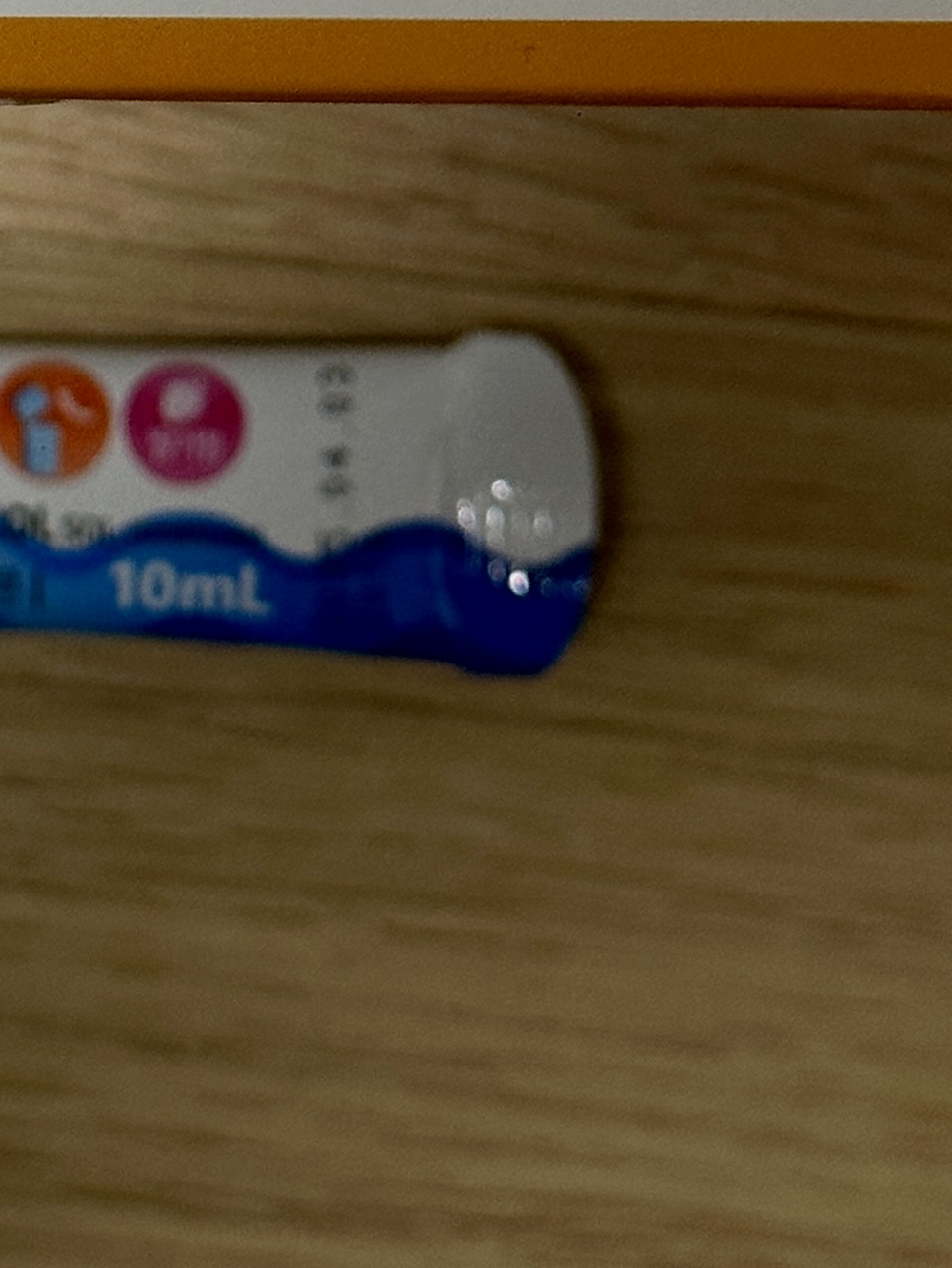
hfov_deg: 9.8
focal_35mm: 150
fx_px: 5499
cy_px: -368
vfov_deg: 12.7
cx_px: -179
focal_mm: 6.86
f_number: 1.78
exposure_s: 1/60
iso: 80
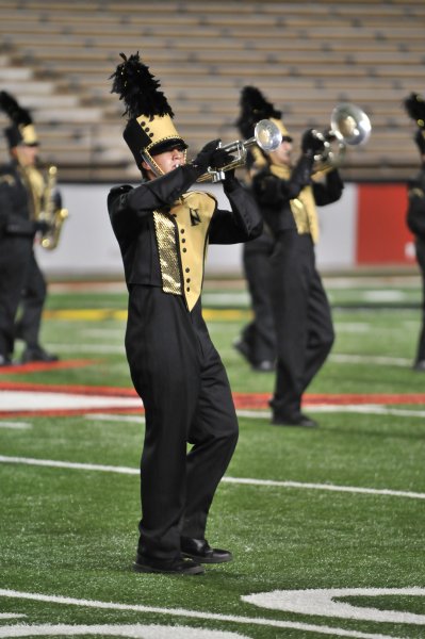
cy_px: 320
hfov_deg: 4.6
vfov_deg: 6.9
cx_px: 212
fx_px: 5321
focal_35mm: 300
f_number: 2.8
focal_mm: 200
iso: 800
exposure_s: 1/200
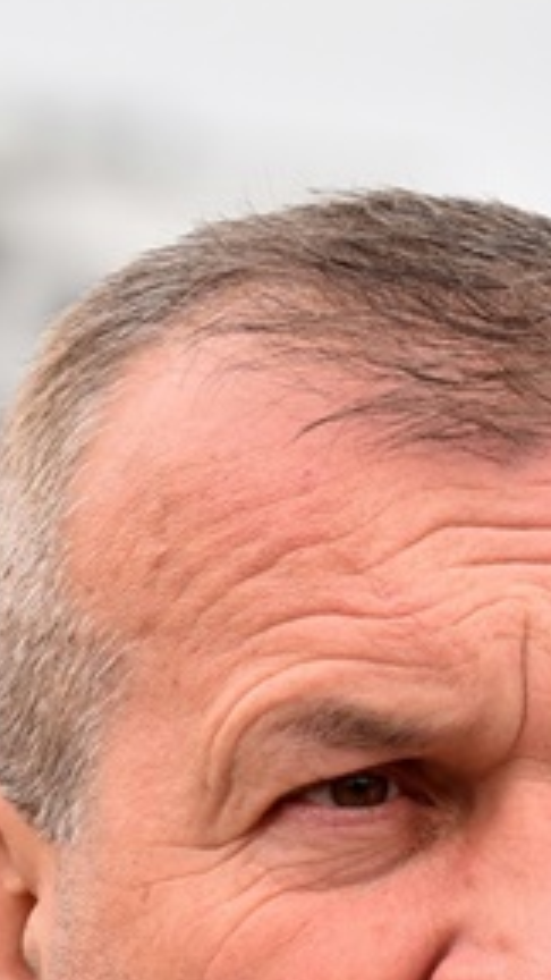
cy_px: 1002
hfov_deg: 2.3
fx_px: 13558
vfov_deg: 4.1
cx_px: 561
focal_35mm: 522
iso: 400
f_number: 5.6
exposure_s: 1/320
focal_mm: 140
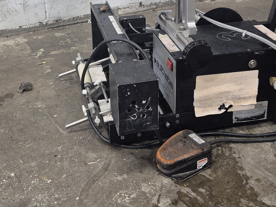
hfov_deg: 37.5
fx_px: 407
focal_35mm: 51
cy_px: 17
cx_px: 139
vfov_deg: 27.4
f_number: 1.8
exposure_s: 1/120
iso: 400
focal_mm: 5.4
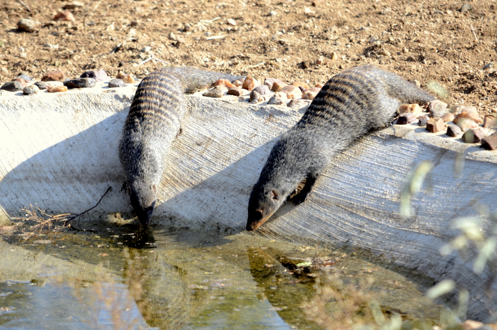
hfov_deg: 4.6
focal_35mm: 450
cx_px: 248
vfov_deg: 3.0
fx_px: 6202
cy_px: 165
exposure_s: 1/160
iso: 160
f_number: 7.1
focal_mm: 300
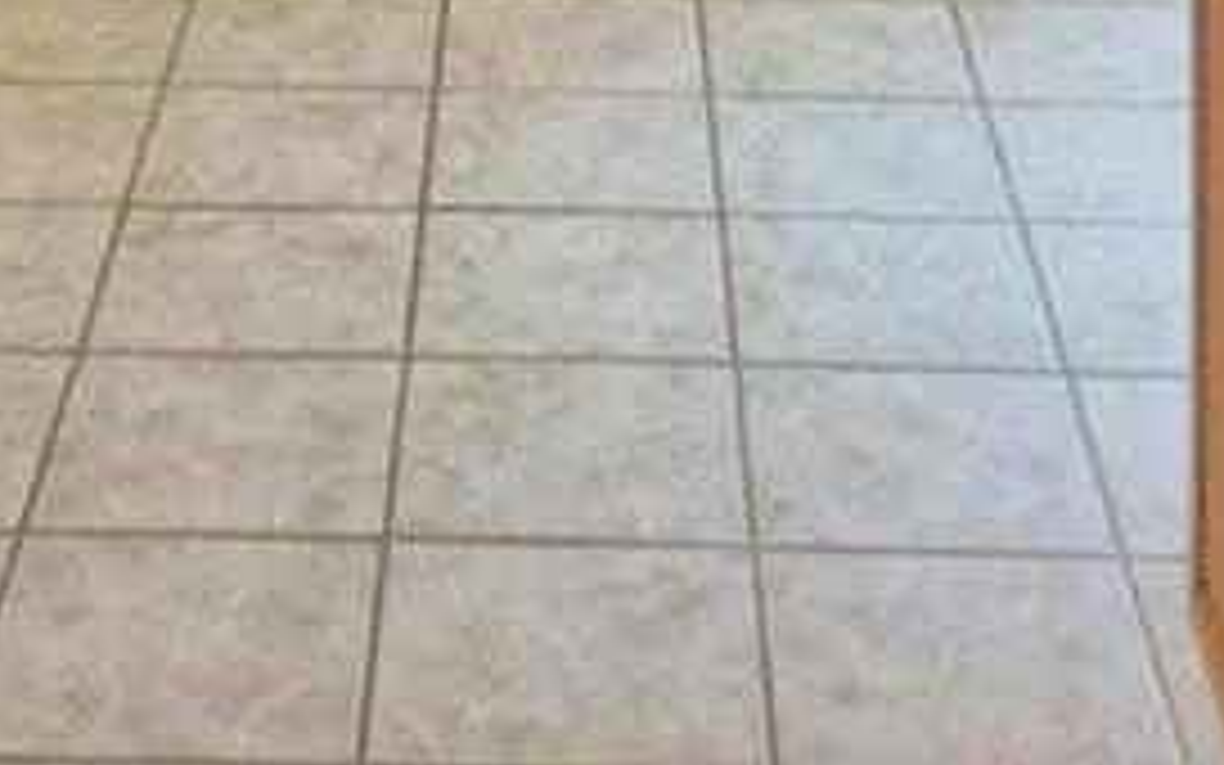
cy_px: -1224
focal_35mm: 90
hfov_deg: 23.0
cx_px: 526
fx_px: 3002
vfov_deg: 11.3
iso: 400
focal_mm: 10
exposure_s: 1/40
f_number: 4.5
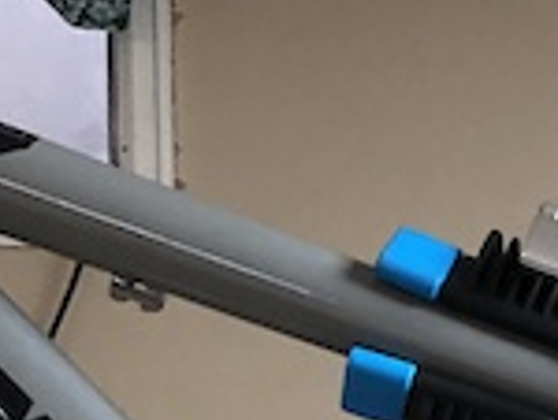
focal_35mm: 149
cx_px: 729
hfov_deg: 12.8
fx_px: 2406
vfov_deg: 9.8
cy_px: 561
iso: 64
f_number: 1.8
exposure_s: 1/15
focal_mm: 3.99
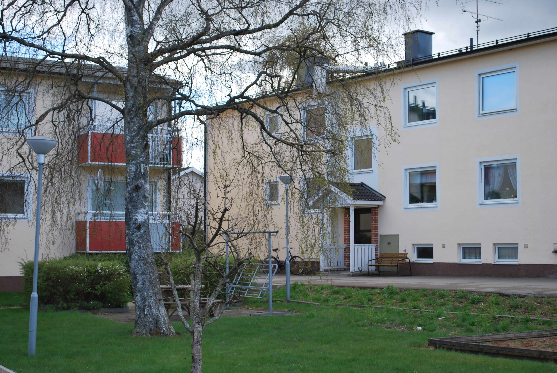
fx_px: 929
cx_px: 278
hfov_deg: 33.4
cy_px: 186
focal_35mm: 60
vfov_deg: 22.7
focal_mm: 40
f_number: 6.3
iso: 100
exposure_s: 1/160
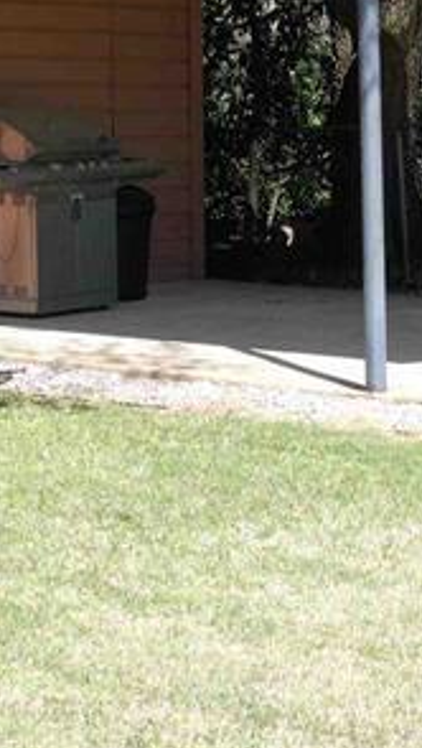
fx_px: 2023
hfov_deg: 11.8
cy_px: 191
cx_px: -3
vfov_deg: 20.8
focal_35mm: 102
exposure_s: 1/240
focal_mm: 10.26
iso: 100
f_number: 5
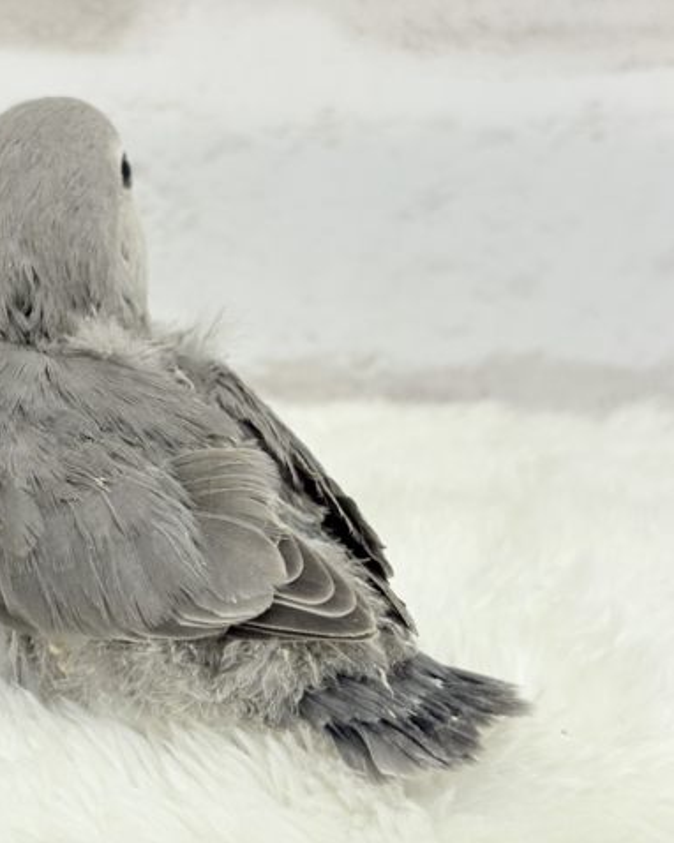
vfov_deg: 27.9
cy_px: 422
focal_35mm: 68
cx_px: 180
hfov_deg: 22.3
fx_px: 1697
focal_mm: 5.96
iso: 50
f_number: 1.6
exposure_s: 1/50
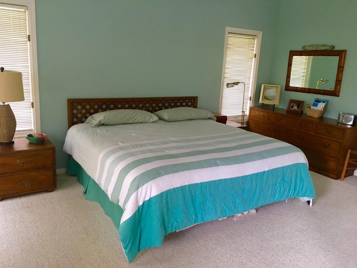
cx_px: 178
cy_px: 134
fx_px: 299
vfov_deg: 48.2
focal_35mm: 29
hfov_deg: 61.7
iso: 125
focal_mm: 4.15
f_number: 2.2
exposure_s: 1/30
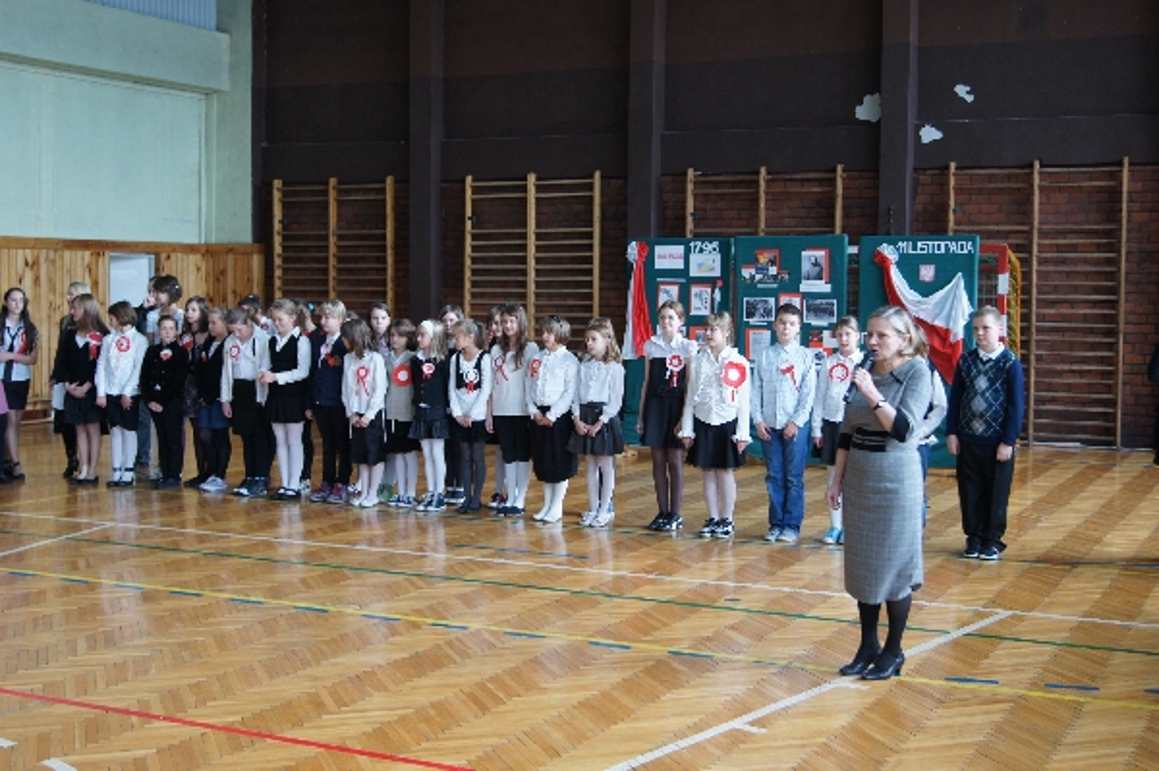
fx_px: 1448
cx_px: 580
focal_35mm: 45
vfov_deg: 29.8
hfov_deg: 43.6
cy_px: 386
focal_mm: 30
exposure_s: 1/50
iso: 200
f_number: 5
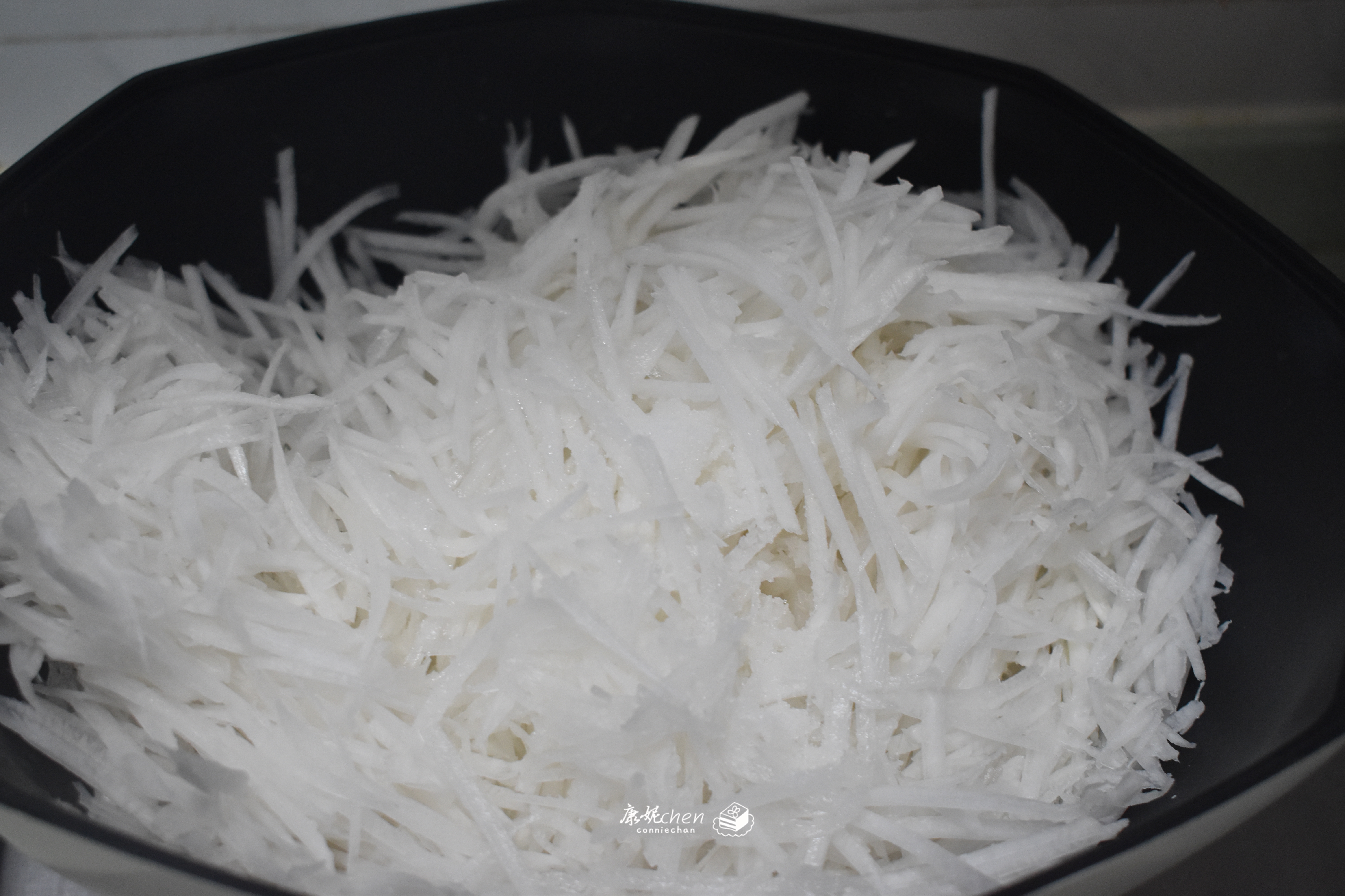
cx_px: 672
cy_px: 448
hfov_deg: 41.1
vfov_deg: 28.1
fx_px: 1793
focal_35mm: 48
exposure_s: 1/50
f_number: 5
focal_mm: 32
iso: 1400
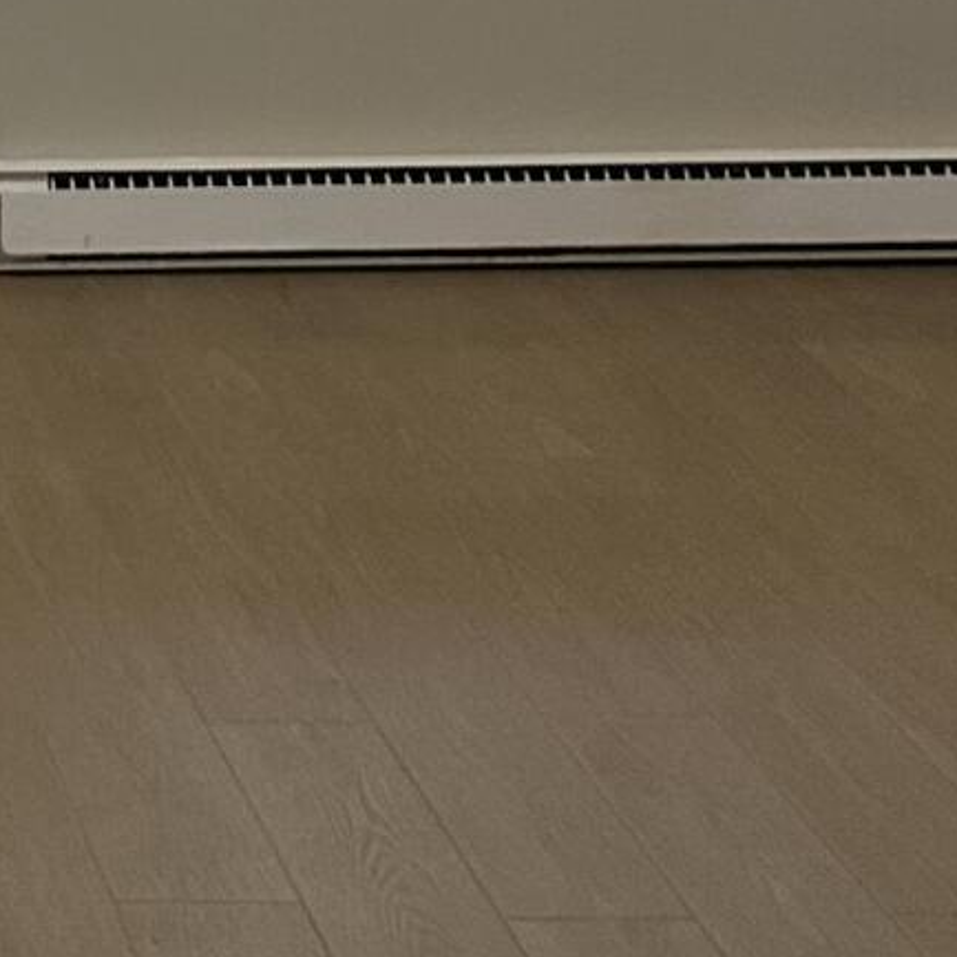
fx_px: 4598
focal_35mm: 147
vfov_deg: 11.7
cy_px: -91
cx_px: -632
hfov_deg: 11.2
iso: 200
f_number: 1.78
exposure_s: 1/120
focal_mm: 6.86
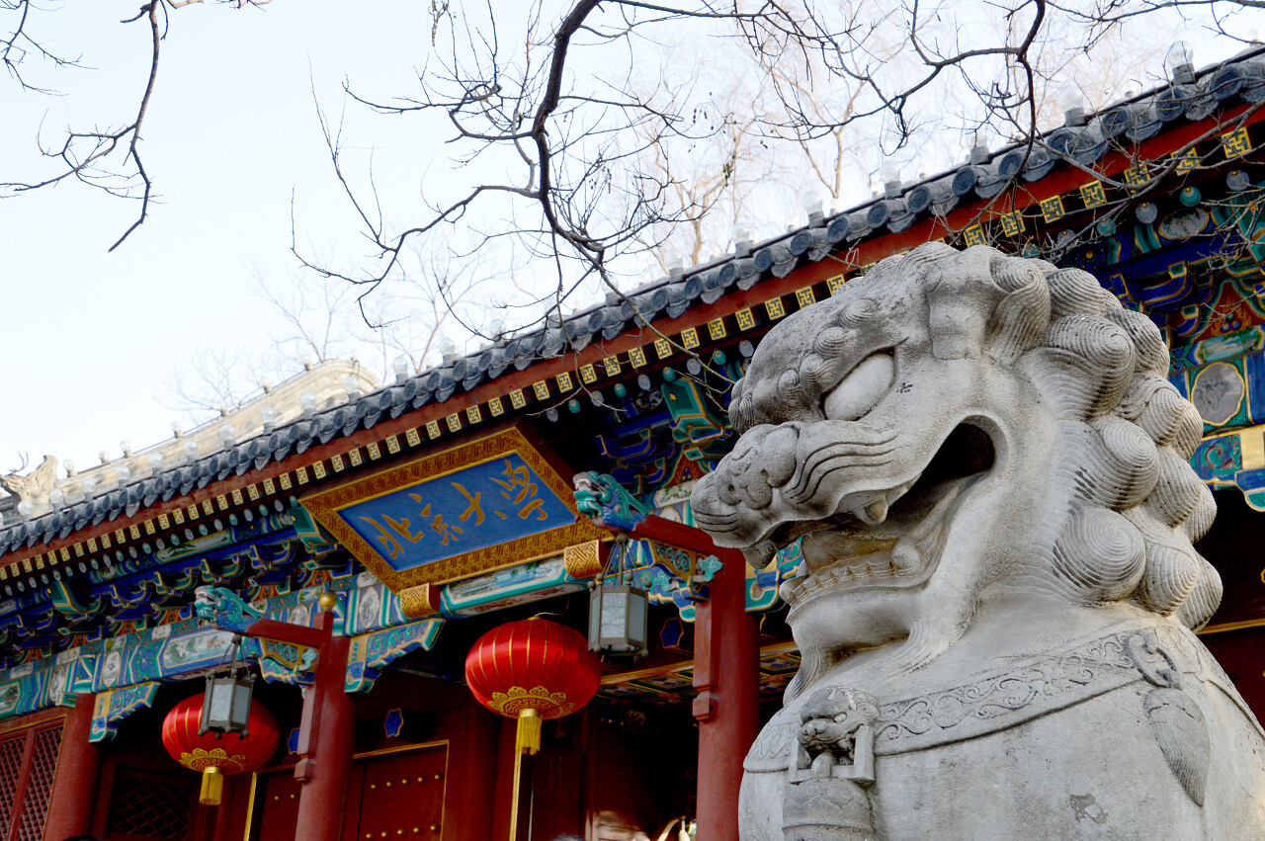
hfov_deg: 41.1
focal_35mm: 48
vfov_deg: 28.0
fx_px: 1685
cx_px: 632
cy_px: 420
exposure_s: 1/160
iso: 400
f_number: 10
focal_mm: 32
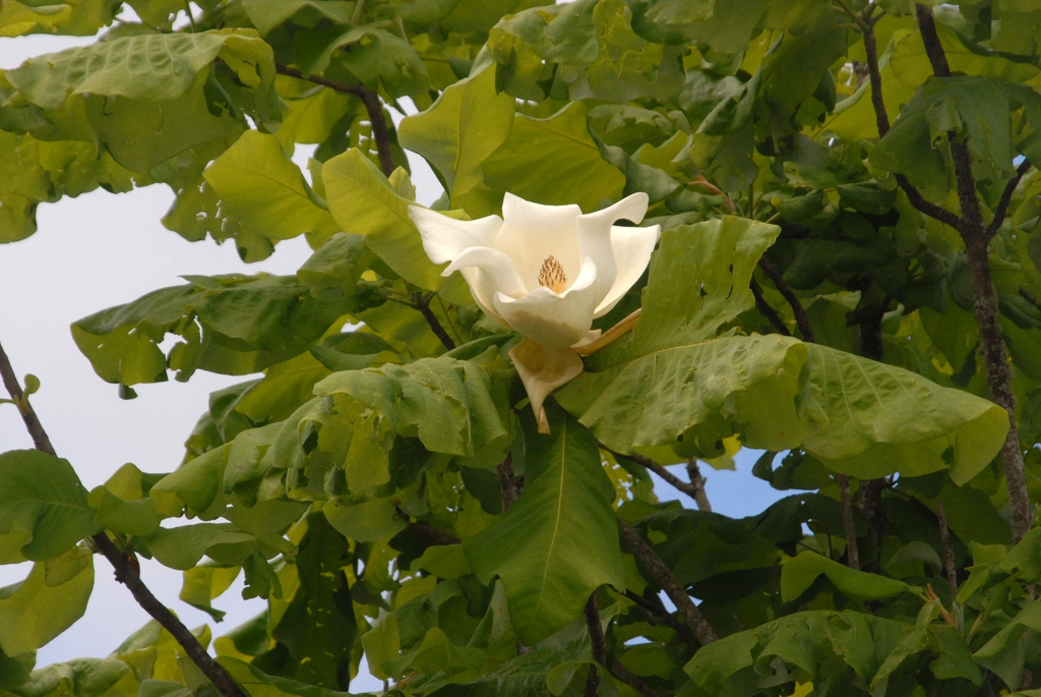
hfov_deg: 8.8
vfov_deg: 5.9
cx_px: 520
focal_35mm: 232
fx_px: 6730
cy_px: 348
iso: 400
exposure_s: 1/350
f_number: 10
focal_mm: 155
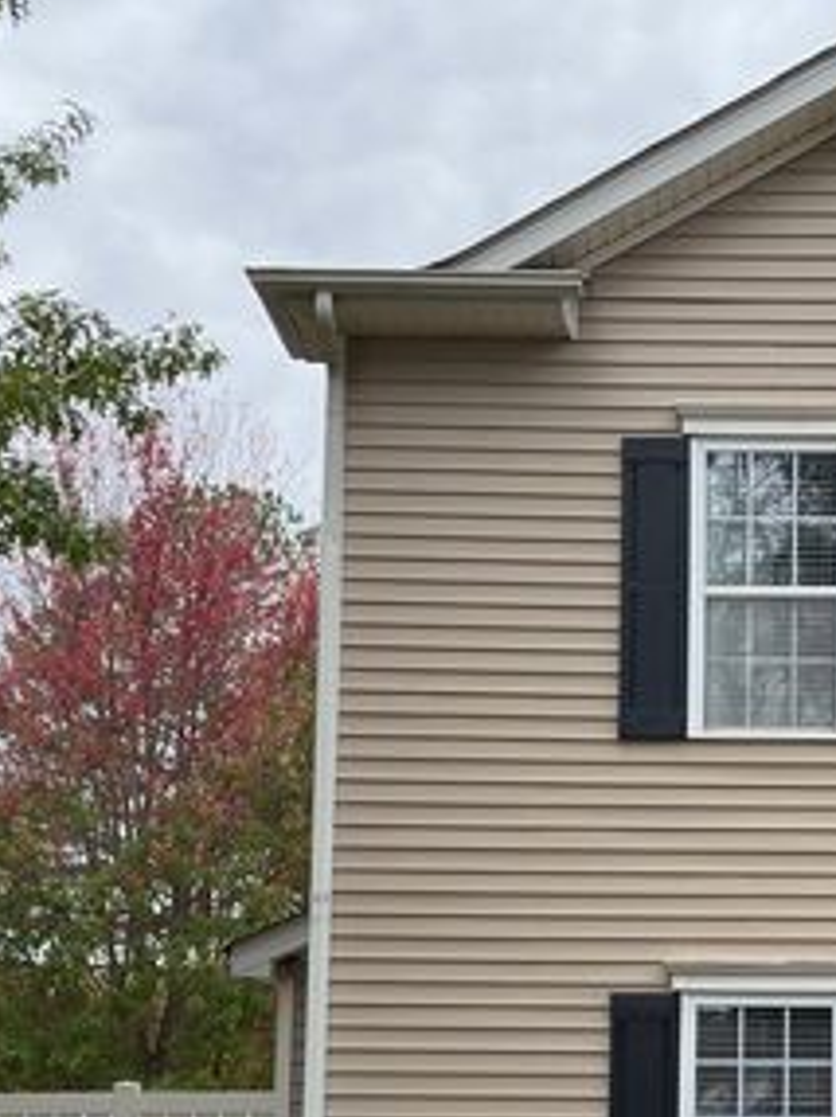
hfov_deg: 25.0
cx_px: 809
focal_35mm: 56
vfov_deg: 32.8
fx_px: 1806
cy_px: 986
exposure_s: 1/2105
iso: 64
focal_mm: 6.76
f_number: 1.78
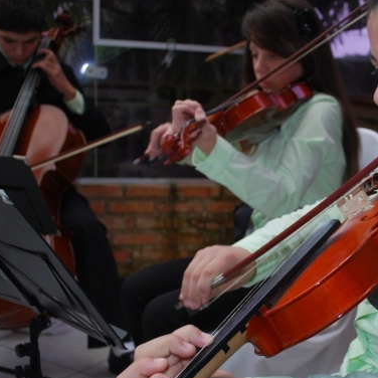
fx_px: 642
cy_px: 208
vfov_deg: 32.8
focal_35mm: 52
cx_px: 314
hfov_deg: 31.7
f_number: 3.8
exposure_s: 1/60
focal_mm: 20
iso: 200
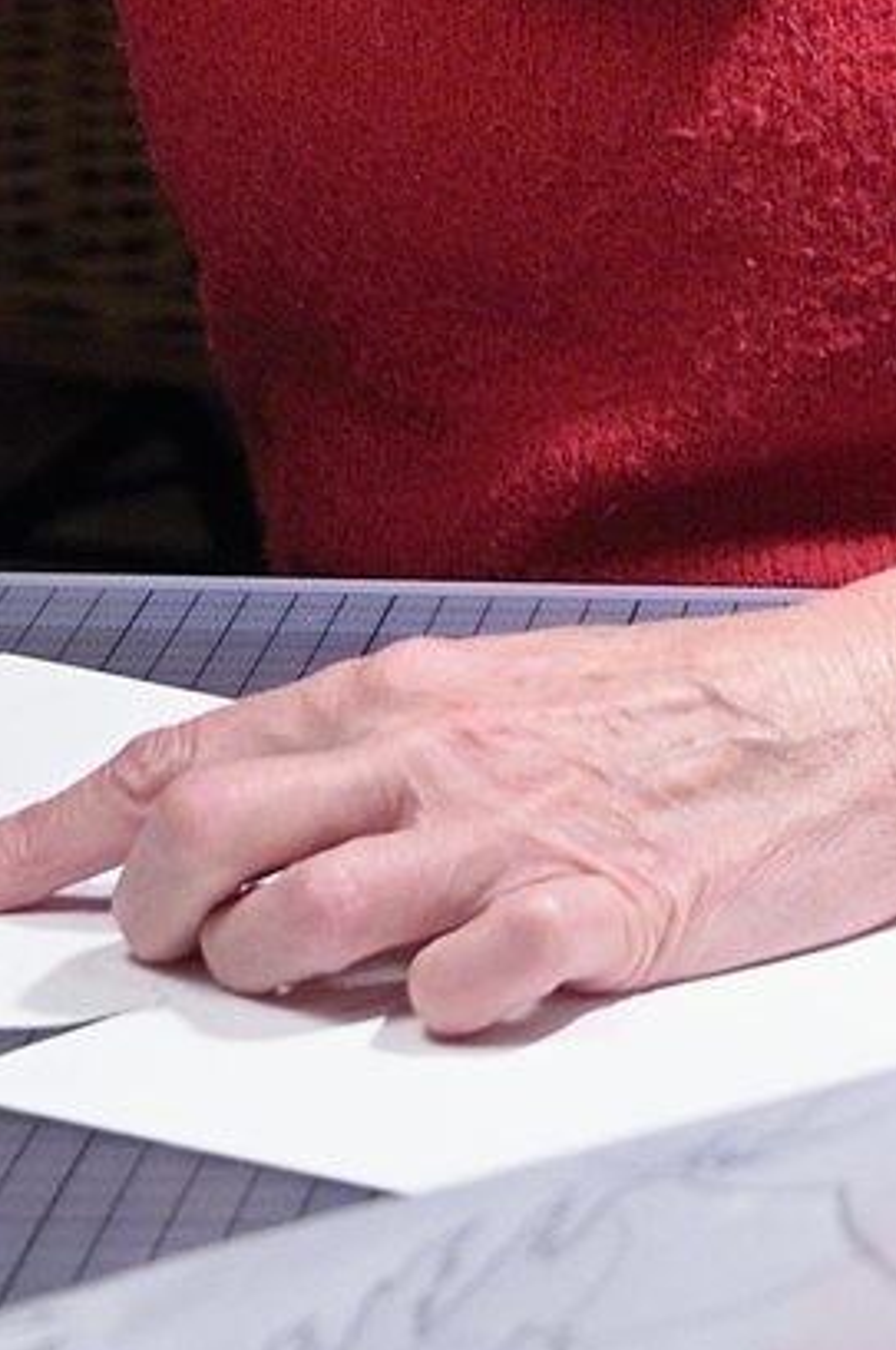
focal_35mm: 224
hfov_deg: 6.1
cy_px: -1856
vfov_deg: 8.4
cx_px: 579
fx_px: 8383
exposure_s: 1/60
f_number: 5
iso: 1600
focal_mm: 38
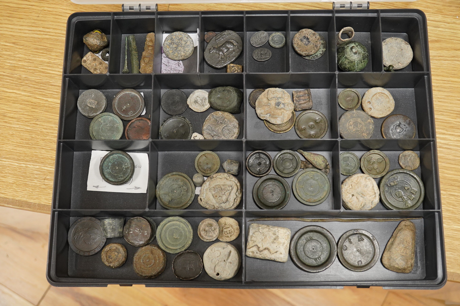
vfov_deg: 29.9
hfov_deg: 43.6
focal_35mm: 45
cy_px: 153
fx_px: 575
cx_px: 230
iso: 2500
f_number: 8
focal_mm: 30
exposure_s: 1/125
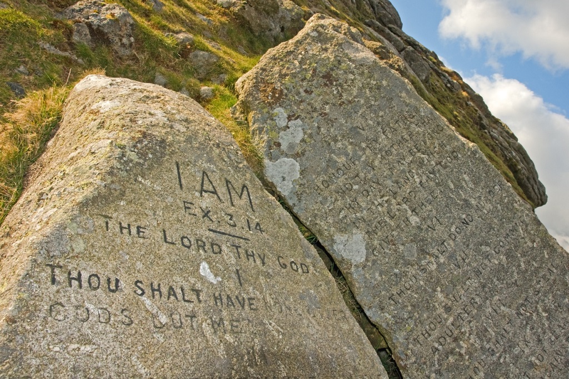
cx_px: 284
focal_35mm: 27
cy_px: 190
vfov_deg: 47.9
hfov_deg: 67.4
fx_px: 427
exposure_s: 1/80
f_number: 16
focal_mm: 18
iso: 400
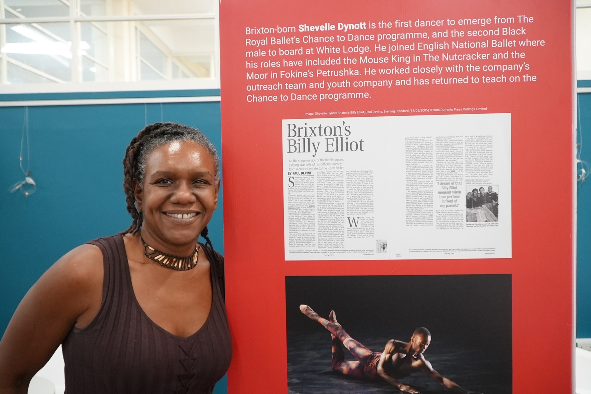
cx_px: 296
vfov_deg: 48.0
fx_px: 443
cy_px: 197
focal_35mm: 27
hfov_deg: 67.4
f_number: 4
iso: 4000
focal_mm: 18
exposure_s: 1/160
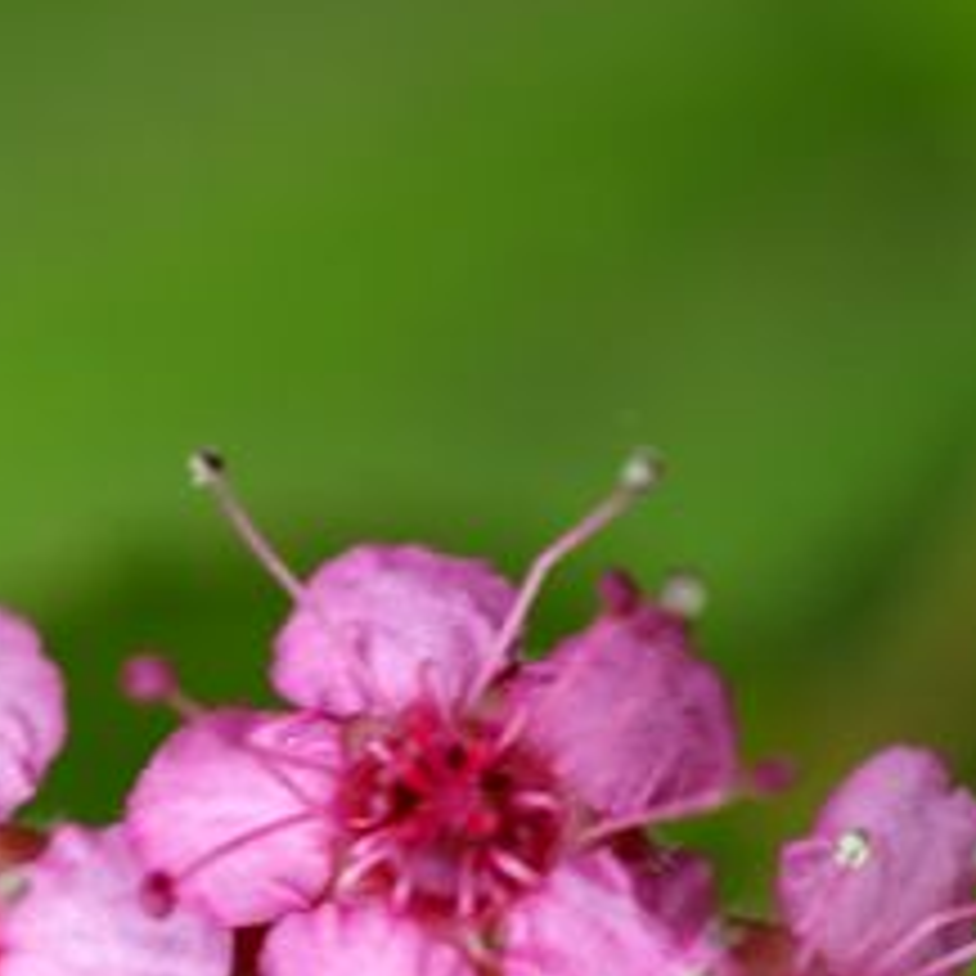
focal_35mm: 235
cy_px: 1597
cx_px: 234
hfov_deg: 7.4
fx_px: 7496
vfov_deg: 7.3
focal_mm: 50
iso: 100
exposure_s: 1/80
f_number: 5.6
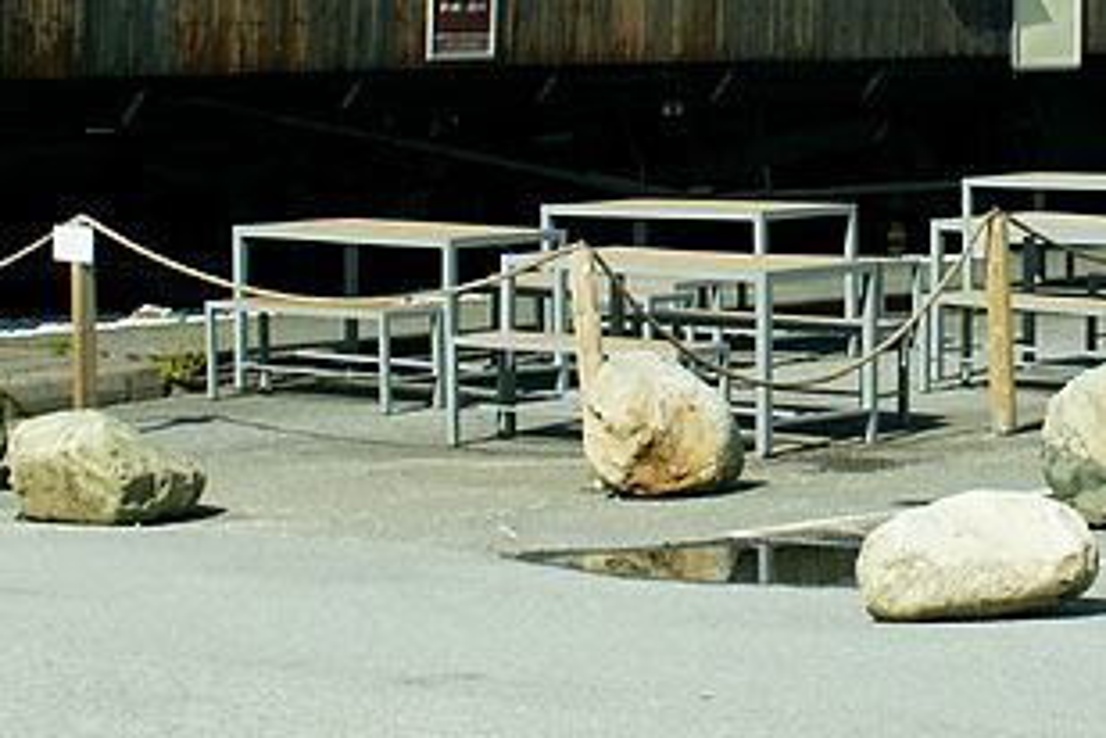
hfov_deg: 14.6
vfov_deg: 9.8
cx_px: 945
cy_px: 39
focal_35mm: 139
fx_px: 4270
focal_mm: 28
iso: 200
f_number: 9
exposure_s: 1/400
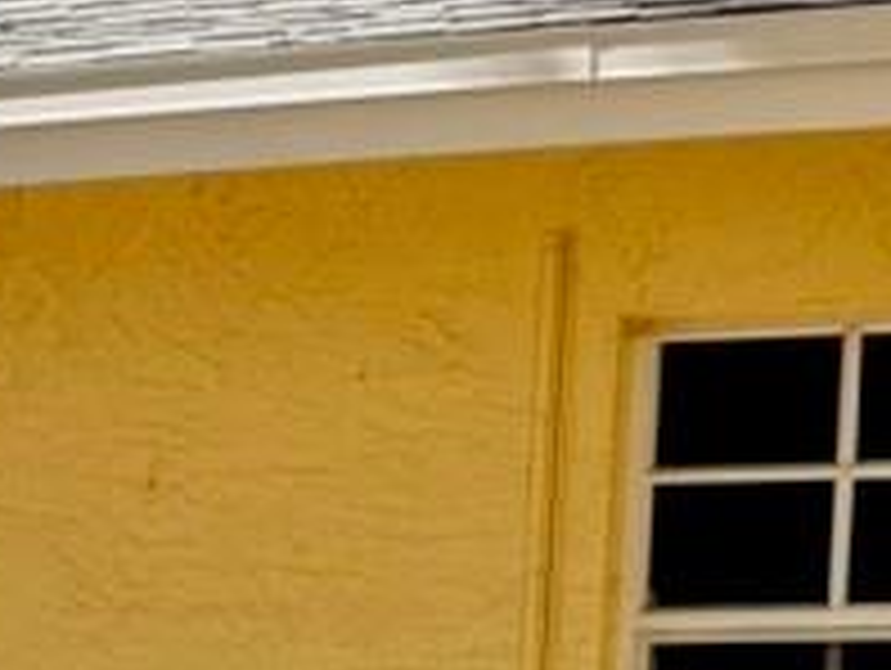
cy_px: 1255
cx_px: -1076
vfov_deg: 9.1
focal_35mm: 155
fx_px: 3994
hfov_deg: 11.1
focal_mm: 6.76
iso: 80
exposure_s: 1/4405
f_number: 1.78
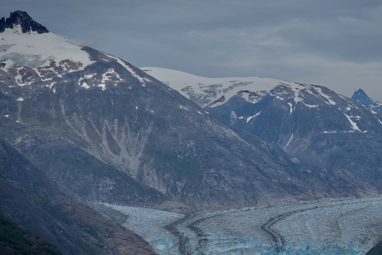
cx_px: 255
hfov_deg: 11.9
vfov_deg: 7.9
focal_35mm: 173
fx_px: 1836
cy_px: 131
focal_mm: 120
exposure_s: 1/320
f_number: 9
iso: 100
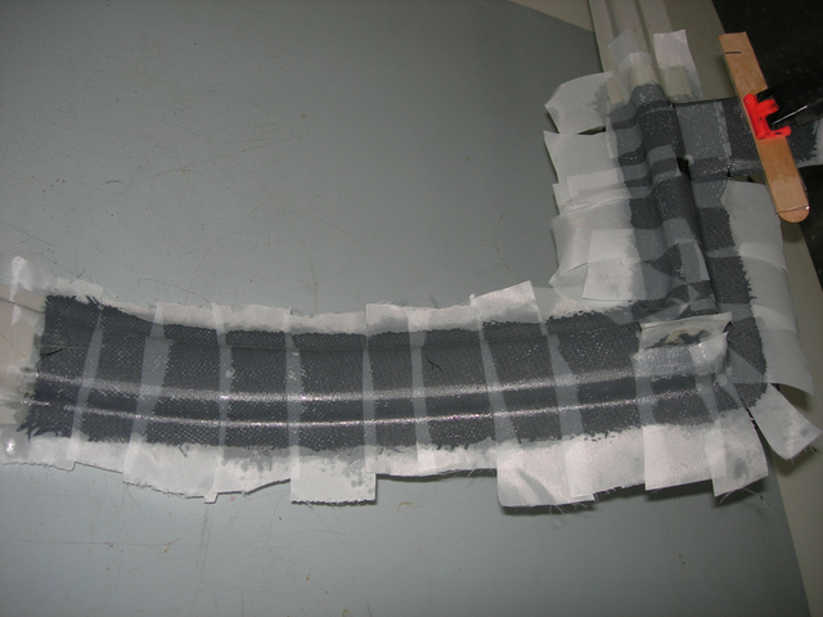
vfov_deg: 37.7
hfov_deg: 49.0
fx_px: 903
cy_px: 308
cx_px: 412
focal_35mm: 38
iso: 64
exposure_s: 1/60.1
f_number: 2.8
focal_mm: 7.8
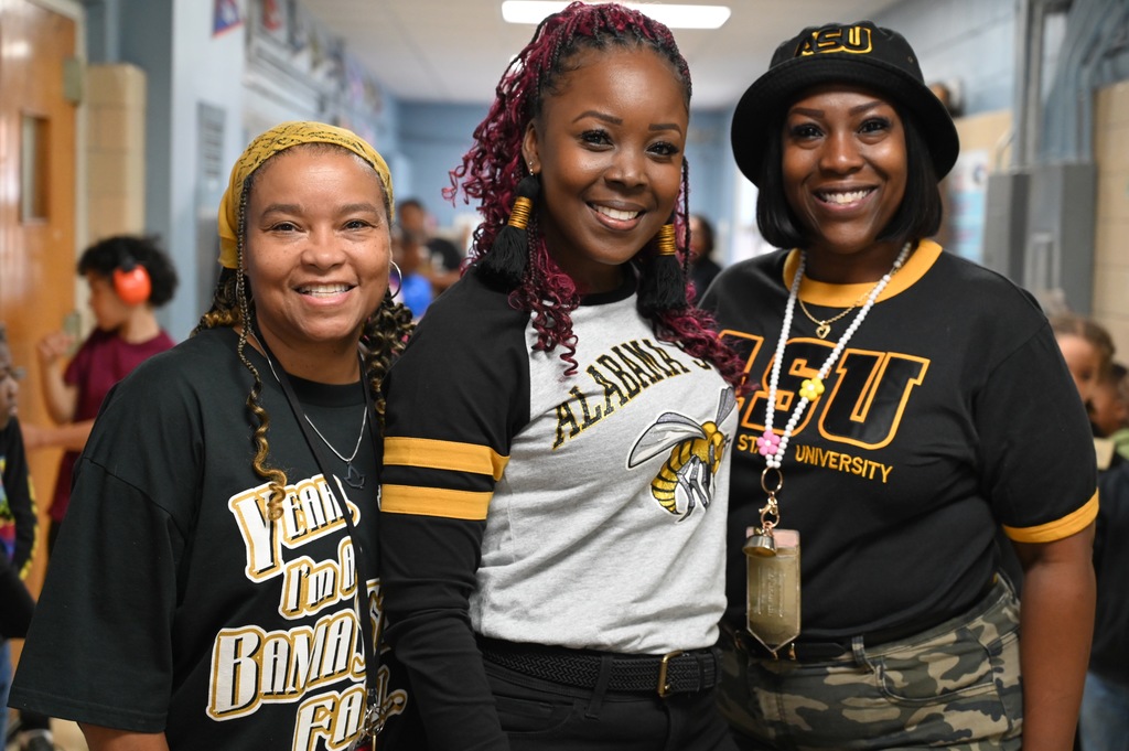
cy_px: 376
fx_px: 1692
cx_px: 564
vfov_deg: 25.0
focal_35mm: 54
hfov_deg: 36.9
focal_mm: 54
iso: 3200
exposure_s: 1/125
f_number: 4
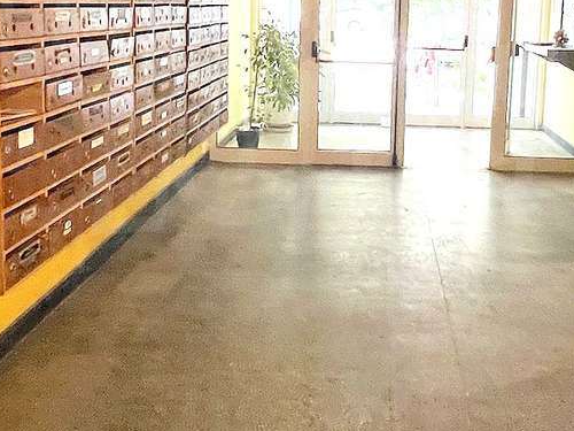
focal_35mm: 39
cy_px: 89
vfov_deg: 35.7
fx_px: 647
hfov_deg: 47.1
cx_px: 383
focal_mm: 1.57
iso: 640
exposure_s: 1/50
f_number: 1.8
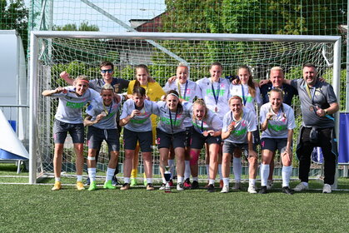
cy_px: 116
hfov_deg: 24.6
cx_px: 174
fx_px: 800
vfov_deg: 16.6
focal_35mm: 82
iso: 100
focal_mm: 55
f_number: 7.1
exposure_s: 1/200
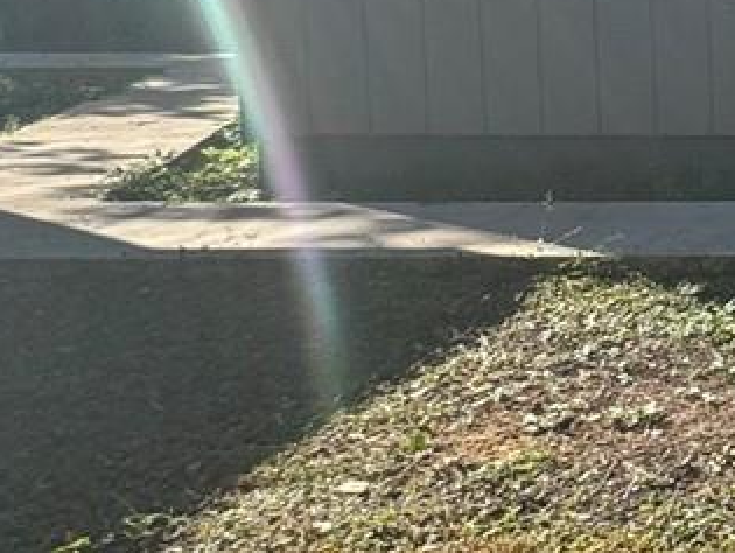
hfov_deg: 17.5
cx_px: 1545
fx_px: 1509
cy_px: 21
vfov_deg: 20.2
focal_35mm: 71
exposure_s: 1/381
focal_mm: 2.22
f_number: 2.2
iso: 40
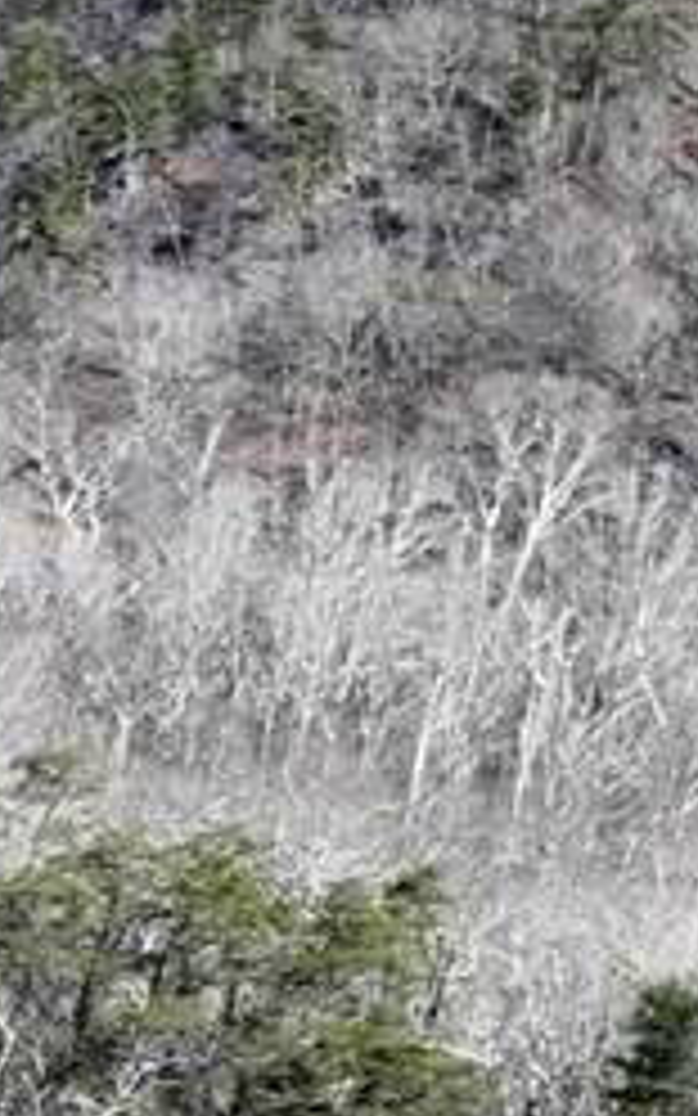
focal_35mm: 210
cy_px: 1665
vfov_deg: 9.7
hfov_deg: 4.9
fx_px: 6392
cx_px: -2950
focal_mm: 12.29
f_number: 2.8
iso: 150
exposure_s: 1/1600
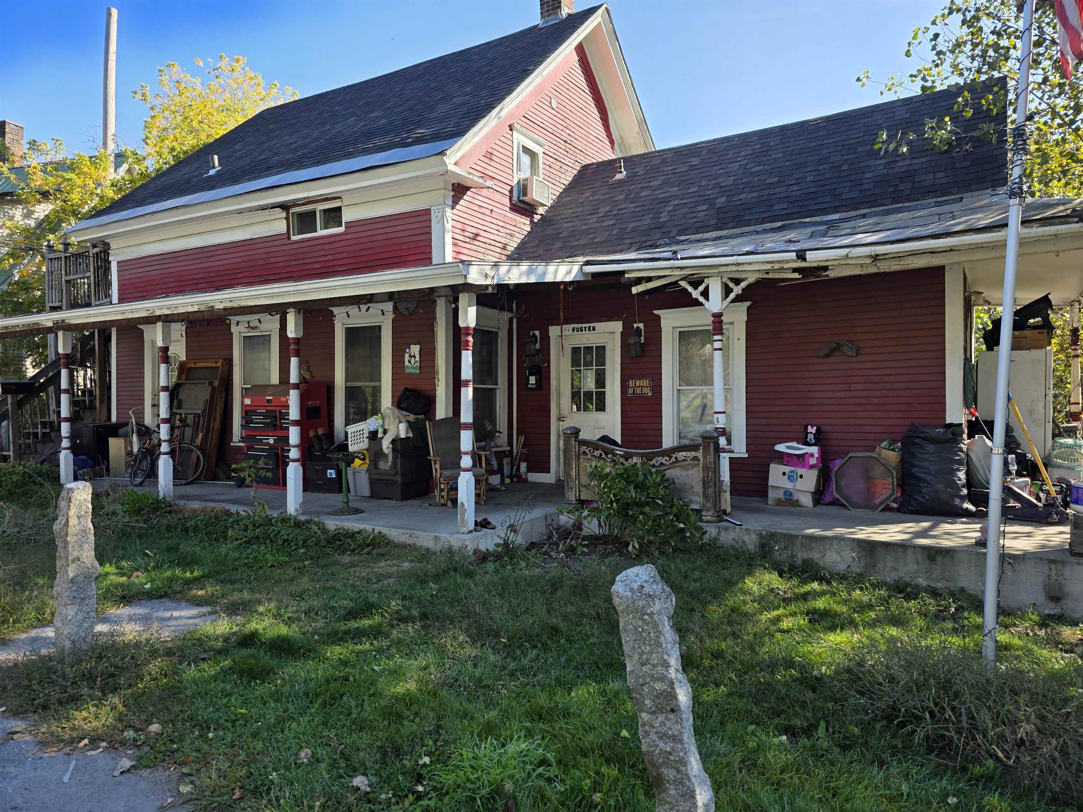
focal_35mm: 23
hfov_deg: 73.9
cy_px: 406
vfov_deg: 58.9
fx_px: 720
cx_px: 542
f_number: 1.7
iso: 80
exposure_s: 1/1737
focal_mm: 6.3
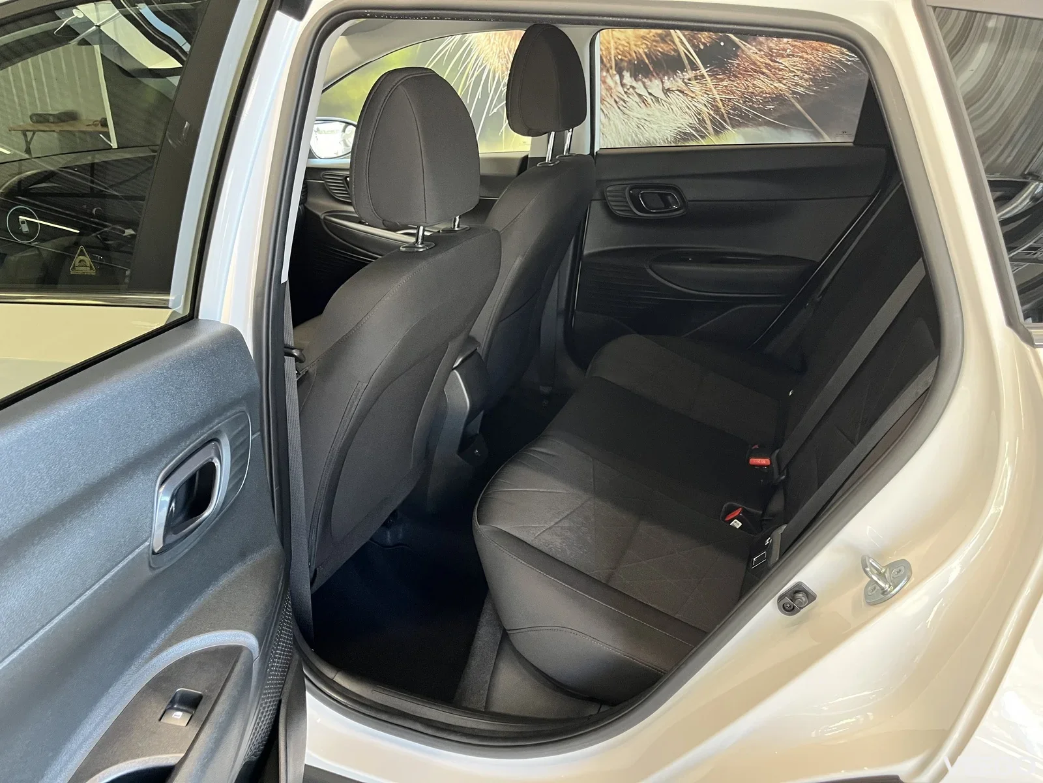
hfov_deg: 67.3
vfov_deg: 53.1
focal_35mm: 26
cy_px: 392
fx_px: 783
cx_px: 522
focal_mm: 5.1
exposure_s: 1/60
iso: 320
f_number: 1.6
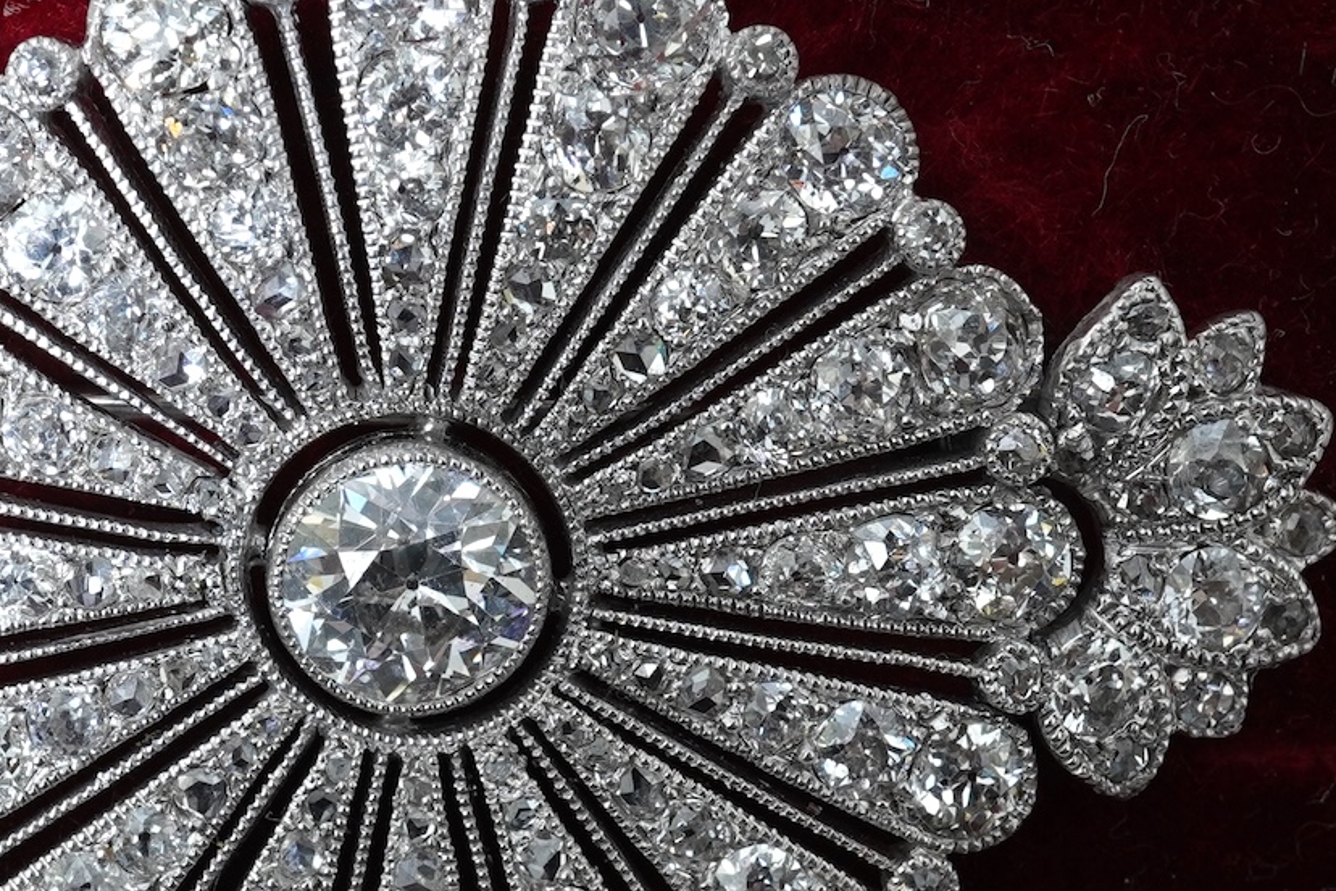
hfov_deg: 19.0
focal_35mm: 107
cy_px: 573
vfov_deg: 12.8
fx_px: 3971
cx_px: 424
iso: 640
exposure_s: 1/125
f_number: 20
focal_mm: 30
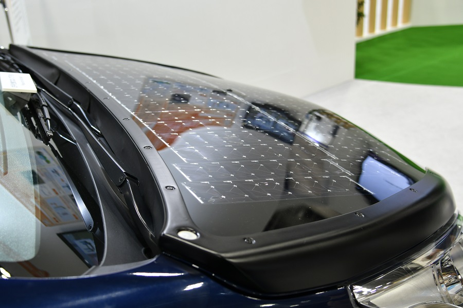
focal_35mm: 36
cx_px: 232
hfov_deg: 53.1
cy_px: 154
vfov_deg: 36.9
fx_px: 463
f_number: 4
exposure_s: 1/40
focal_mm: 24
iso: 360
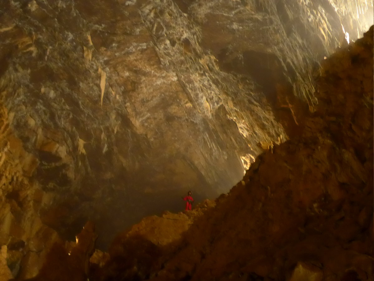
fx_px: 713
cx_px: 187
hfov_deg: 29.4
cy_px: 140
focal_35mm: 66
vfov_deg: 22.3
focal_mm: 13.4
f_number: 3.9
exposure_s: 1/4
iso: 2000
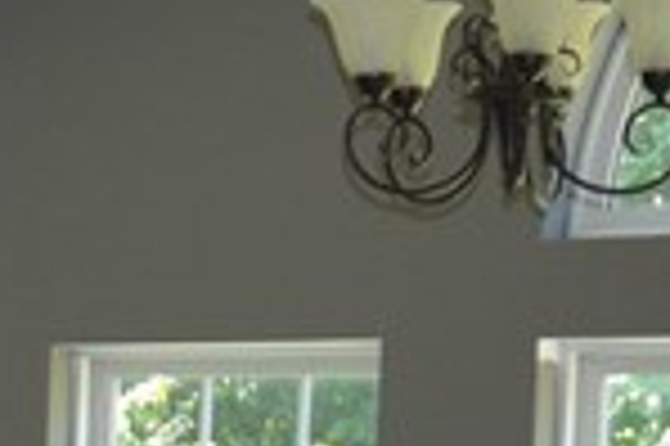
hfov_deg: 10.0
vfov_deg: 6.5
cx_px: -492
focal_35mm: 197
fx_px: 3662
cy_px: 1180
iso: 400
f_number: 4
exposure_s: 1/80
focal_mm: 18
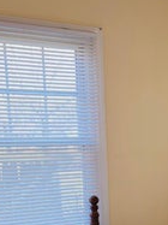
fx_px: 577
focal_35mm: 89
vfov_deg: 20.8
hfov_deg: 16.0
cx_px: 196
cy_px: 257
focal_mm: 5.96
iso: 100
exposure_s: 1/120
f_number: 1.6
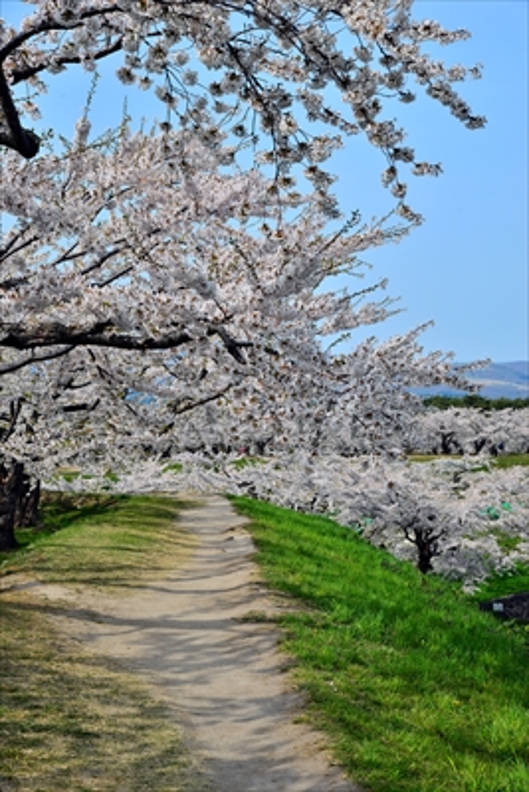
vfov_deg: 30.9
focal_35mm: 65
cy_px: 396
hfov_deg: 20.9
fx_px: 1431
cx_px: 264
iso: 200
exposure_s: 1/400
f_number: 10
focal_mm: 65
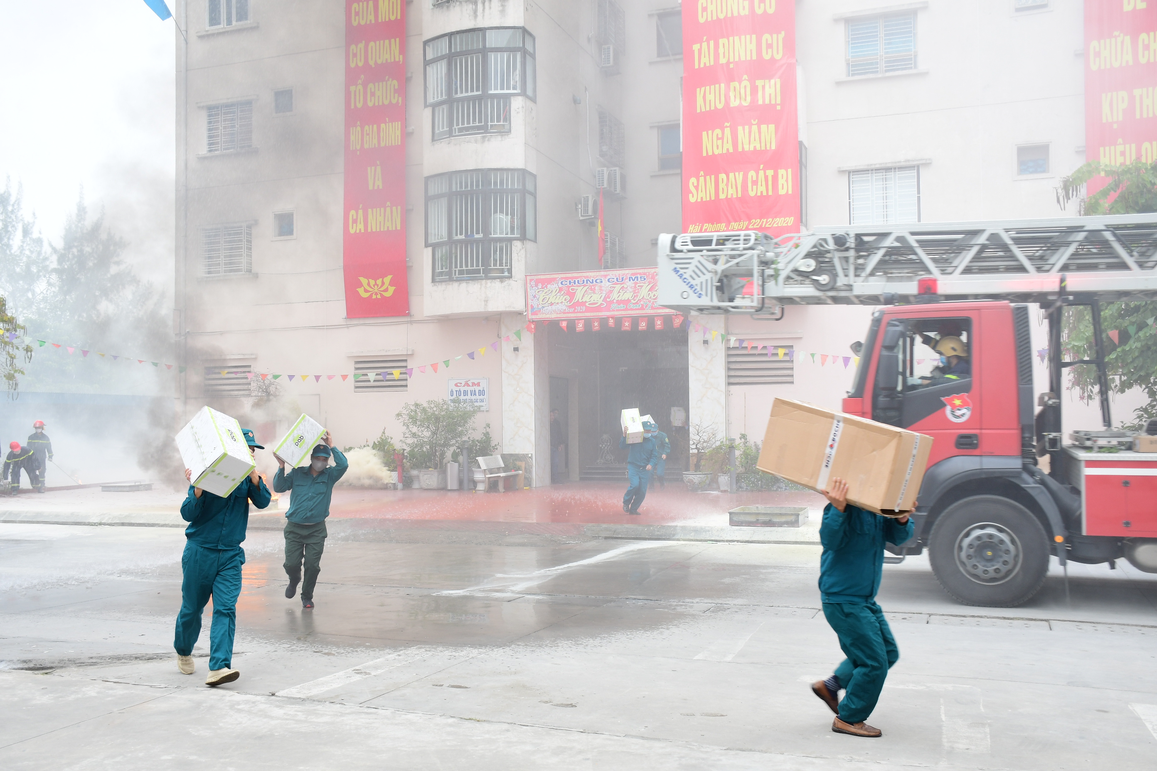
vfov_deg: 38.4
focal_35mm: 34
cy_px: 386
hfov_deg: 55.1
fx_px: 1109
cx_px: 578
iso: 320
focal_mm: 23
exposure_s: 1/200
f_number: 6.3
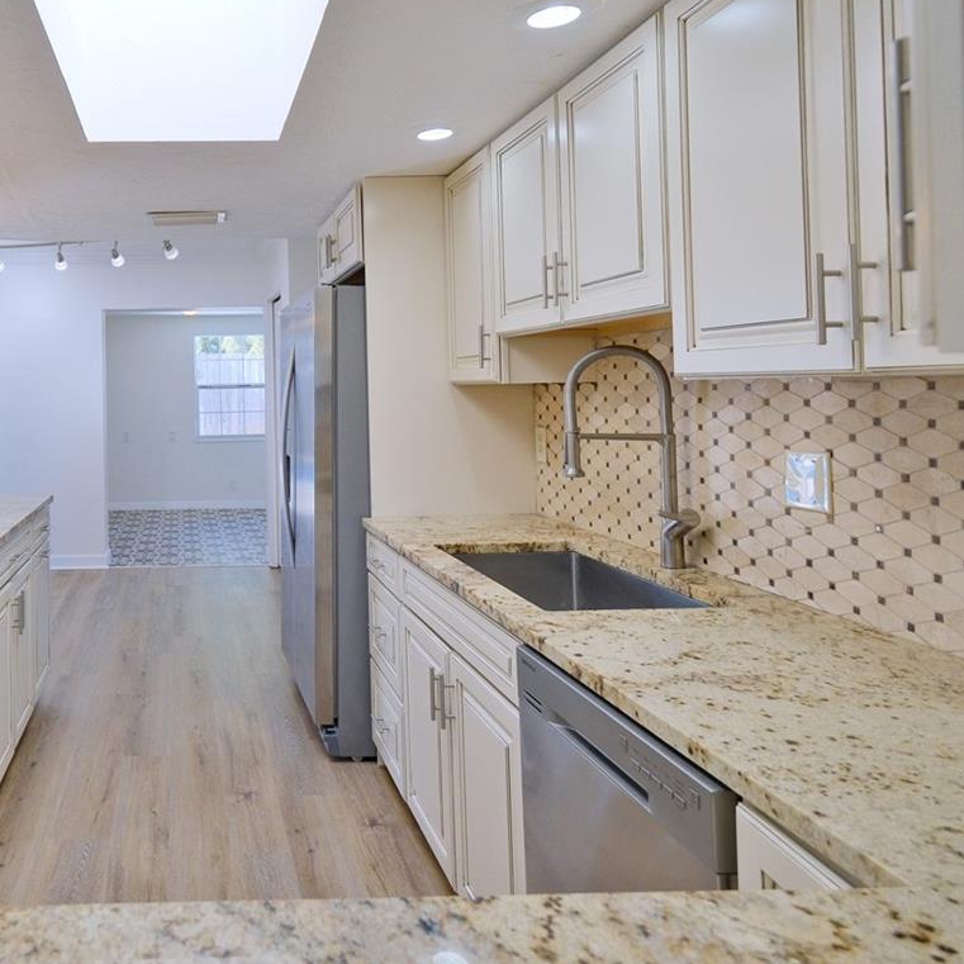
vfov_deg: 62.3
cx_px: 182
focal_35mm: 25
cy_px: 377
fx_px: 788
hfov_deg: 57.8
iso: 640
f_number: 2.8
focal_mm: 9.1
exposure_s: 1/320
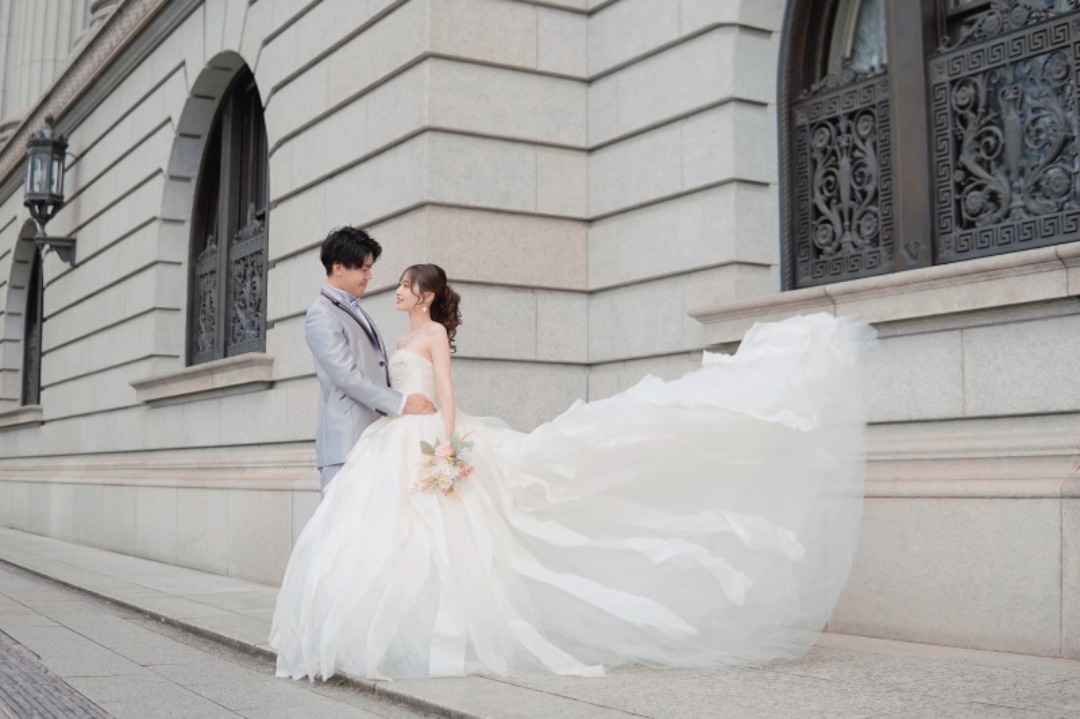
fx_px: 1350
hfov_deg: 43.6
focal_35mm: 45
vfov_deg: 29.9
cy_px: 360
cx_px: 540
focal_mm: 30
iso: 250
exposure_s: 1/250
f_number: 1.8
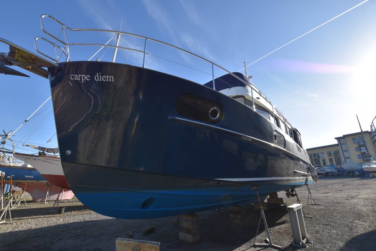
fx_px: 157
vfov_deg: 77.3
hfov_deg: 100.4
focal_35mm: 15
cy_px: 126
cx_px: 188
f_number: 8
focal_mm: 10
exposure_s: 1/250
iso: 200
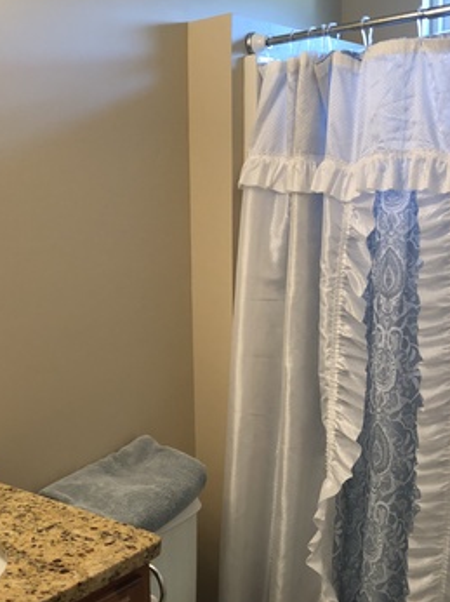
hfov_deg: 30.8
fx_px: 816
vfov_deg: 40.4
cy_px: 318
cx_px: 189
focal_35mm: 47
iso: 40
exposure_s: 1/30
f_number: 1.8
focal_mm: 3.99
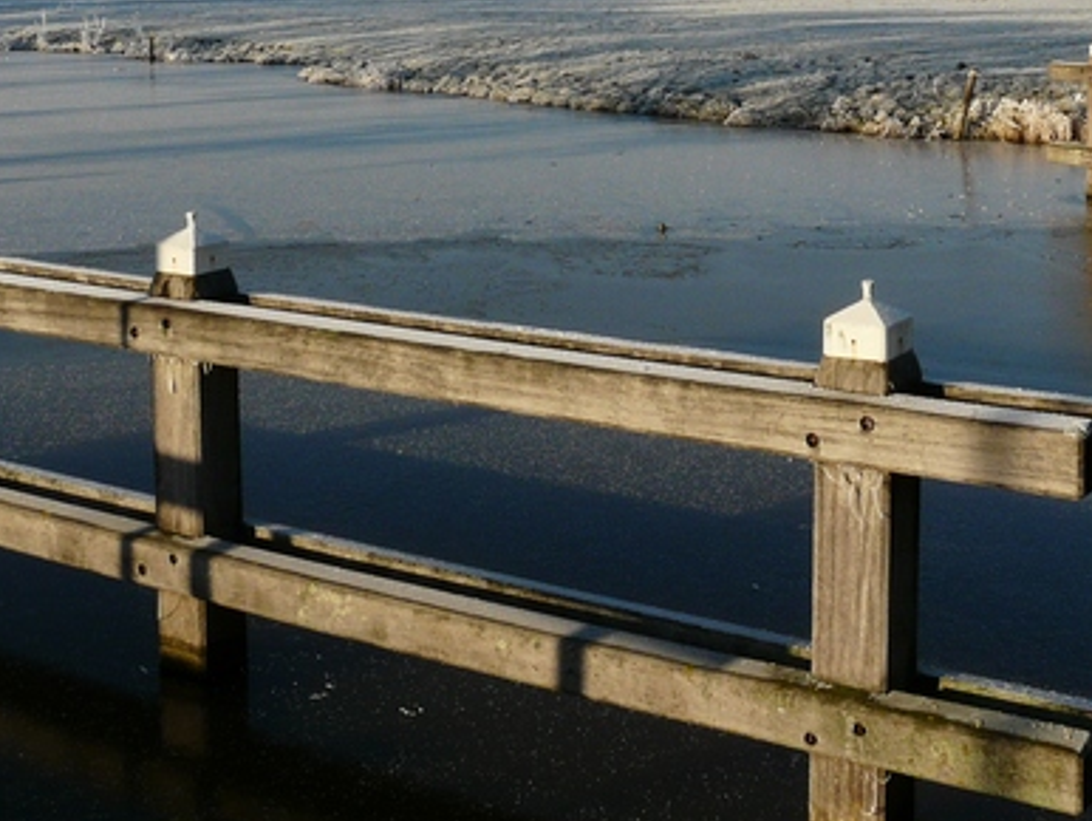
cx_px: 603
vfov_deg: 24.4
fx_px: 1831
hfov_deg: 33.2
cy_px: 54
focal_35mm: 58
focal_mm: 4.6
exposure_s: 1/400
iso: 100
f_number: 5.6
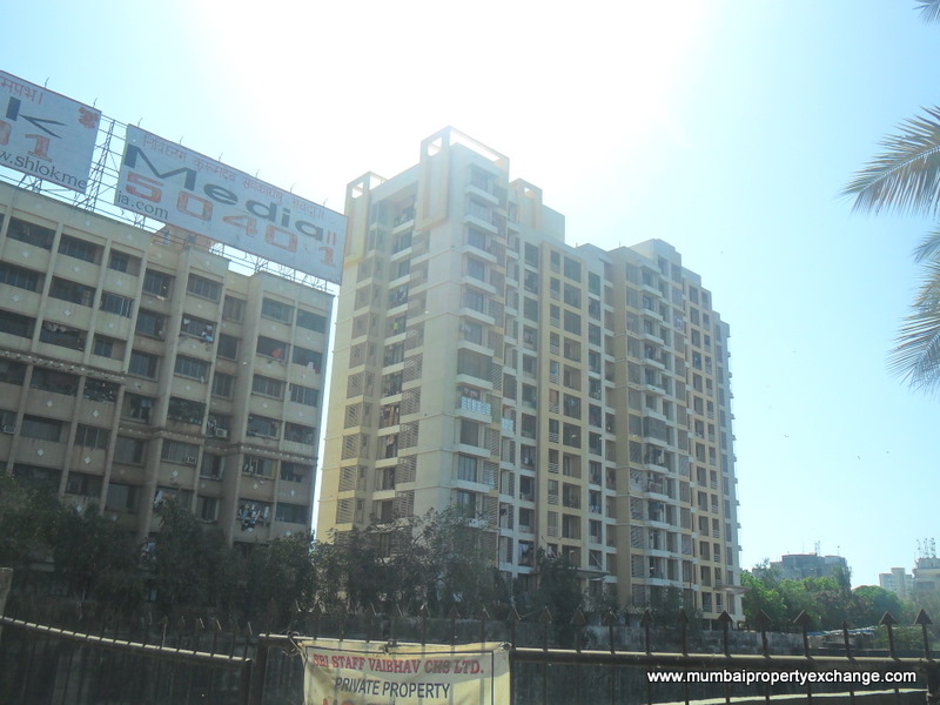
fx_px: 869
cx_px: 470
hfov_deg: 56.8
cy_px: 352
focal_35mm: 32
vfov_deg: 44.2
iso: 100
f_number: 3.7
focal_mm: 5.7
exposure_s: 1/1000
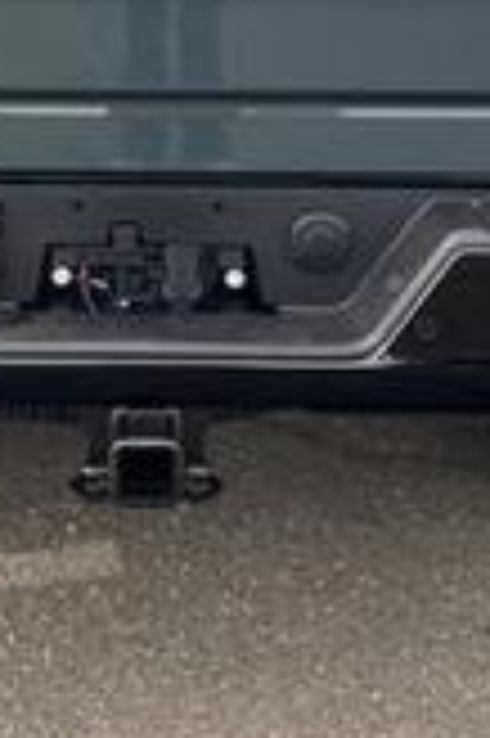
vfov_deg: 23.4
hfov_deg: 16.3
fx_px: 1698
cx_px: 130
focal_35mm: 83
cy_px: -9
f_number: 1.6
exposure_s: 1/401
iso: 32
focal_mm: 4.2
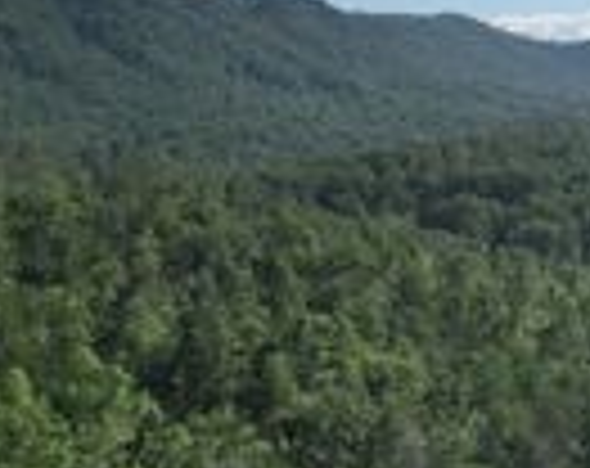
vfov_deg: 22.4
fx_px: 1184
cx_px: 941
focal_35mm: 68
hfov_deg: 22.0
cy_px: 191
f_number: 2.8
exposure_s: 1/3000
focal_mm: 8.38
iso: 110
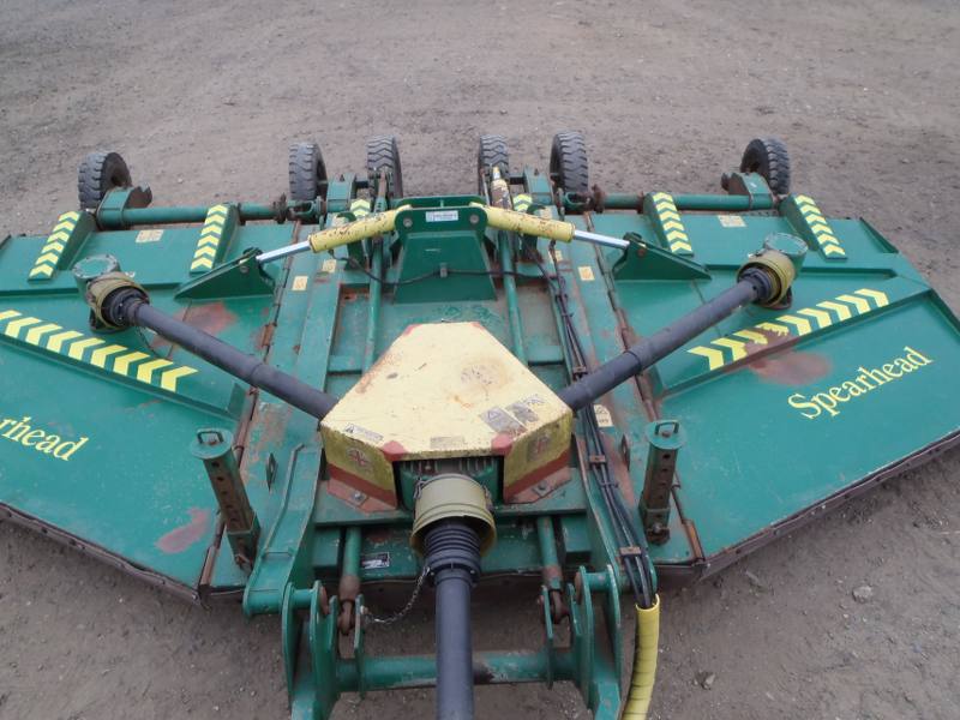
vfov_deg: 49.7
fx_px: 777
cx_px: 480
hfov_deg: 63.4
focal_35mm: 28
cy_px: 360
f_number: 3.5
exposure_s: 1/60
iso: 80
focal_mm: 5
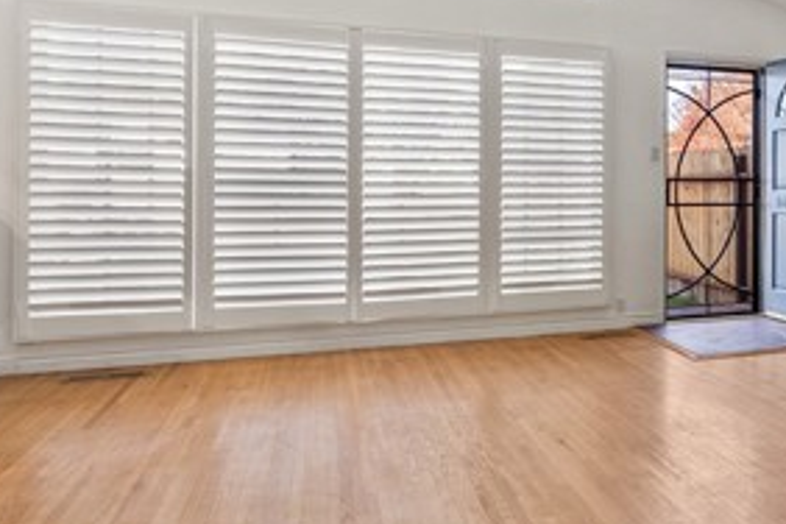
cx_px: 672
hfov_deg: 50.9
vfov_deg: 38.5
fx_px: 742
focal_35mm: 34
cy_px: 177
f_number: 8
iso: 400
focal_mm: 10
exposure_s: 1/8
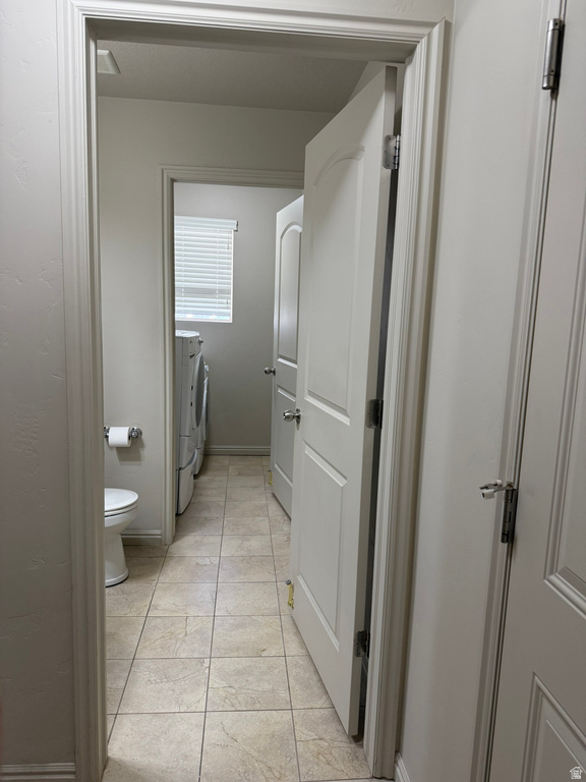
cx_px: 293
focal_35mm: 24
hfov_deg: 56.8
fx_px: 542
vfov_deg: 71.6
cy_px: 391
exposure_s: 1/120
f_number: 1.78
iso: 200
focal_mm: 6.76
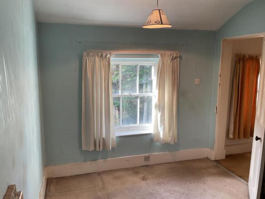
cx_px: 132
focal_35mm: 29
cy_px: 100
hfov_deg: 61.7
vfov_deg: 48.2
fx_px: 222
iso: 64
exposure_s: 1/100
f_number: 1.8
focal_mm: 3
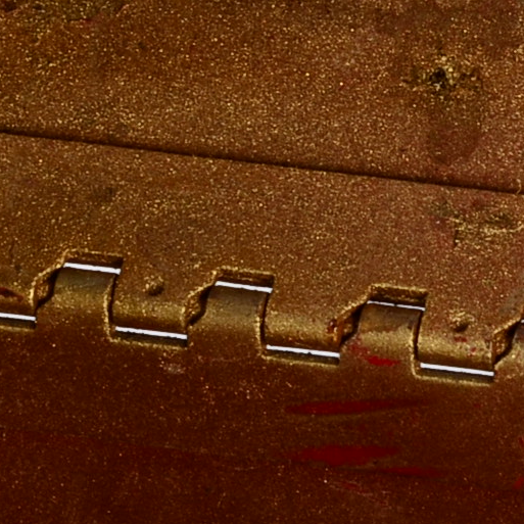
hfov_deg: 2.7
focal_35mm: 641
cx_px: 479
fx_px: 10978
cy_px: 64
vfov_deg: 2.7
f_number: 22
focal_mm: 105
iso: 200
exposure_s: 1/200
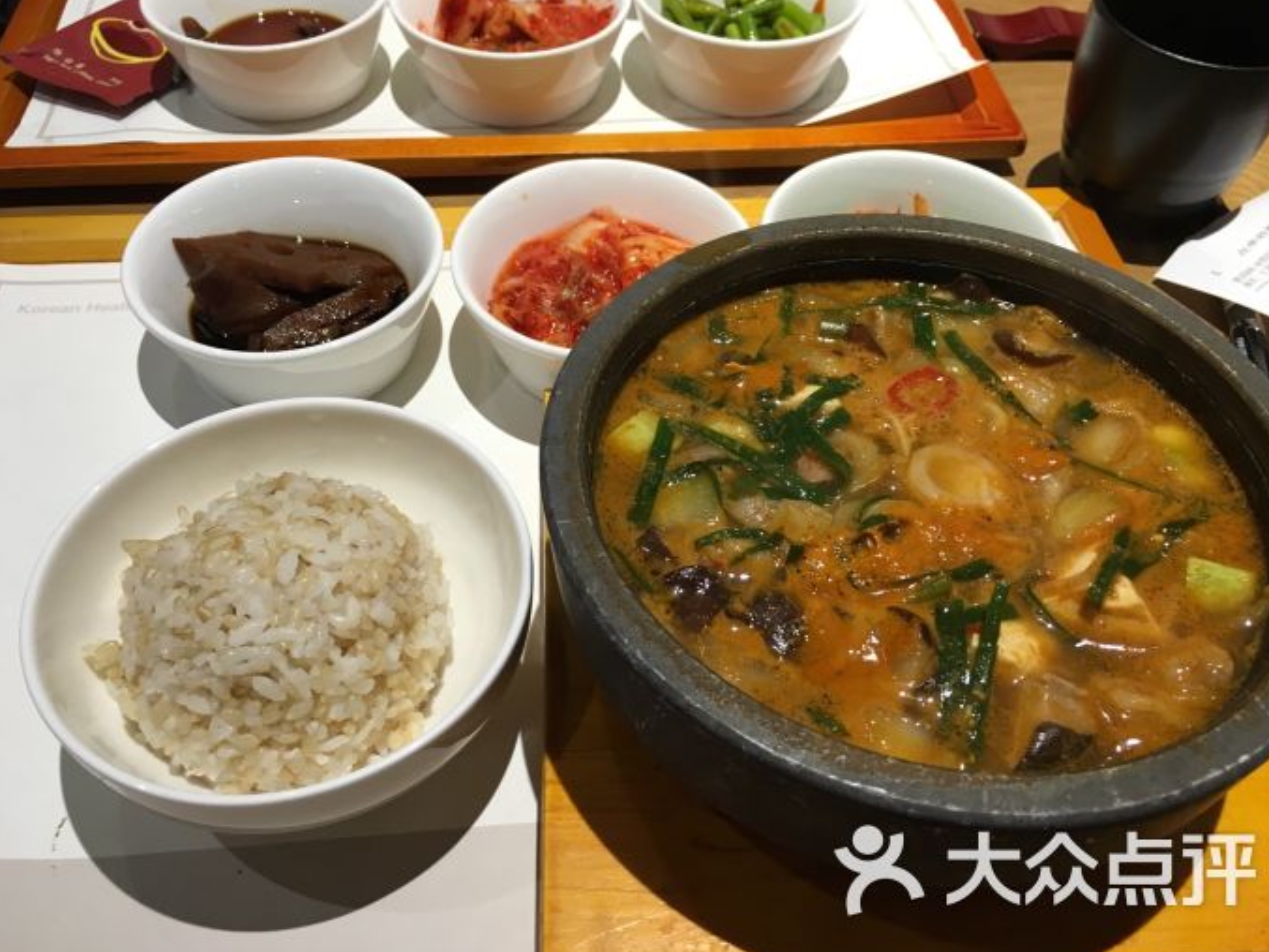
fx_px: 1100
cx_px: 649
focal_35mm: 30
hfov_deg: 59.9
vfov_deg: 46.8
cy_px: 475
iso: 100
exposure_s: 1/33
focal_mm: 4.15
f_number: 2.2
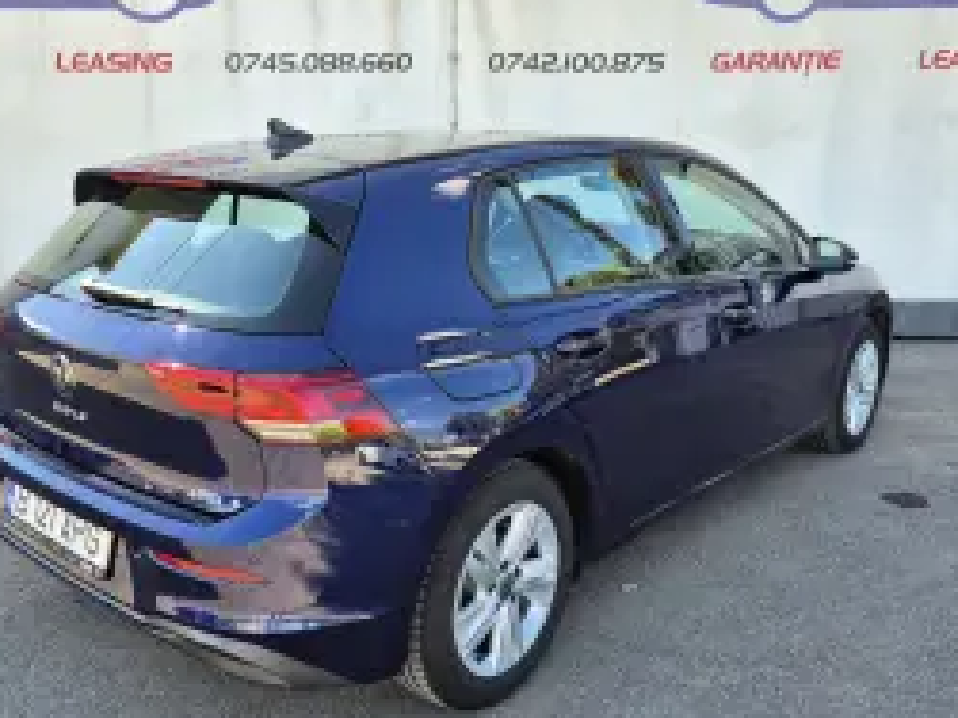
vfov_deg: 42.9
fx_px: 913
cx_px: 431
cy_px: 328
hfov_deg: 55.3
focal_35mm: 33
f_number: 1.8
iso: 25
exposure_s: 1/203
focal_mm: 5.4
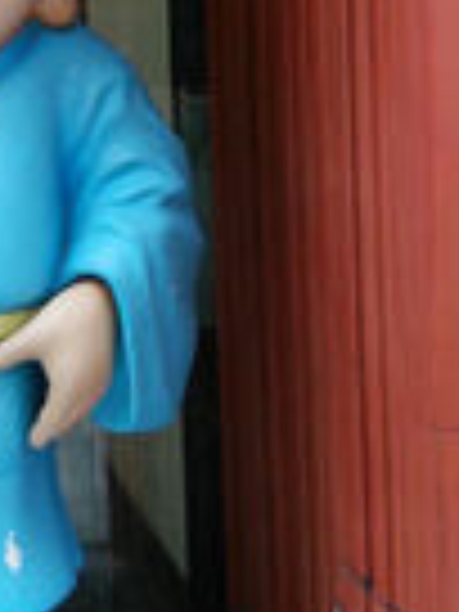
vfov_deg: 21.6
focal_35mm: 88
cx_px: -76
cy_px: 27
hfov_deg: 16.2
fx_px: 1556
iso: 64
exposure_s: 1/59
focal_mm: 4.06
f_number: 1.94
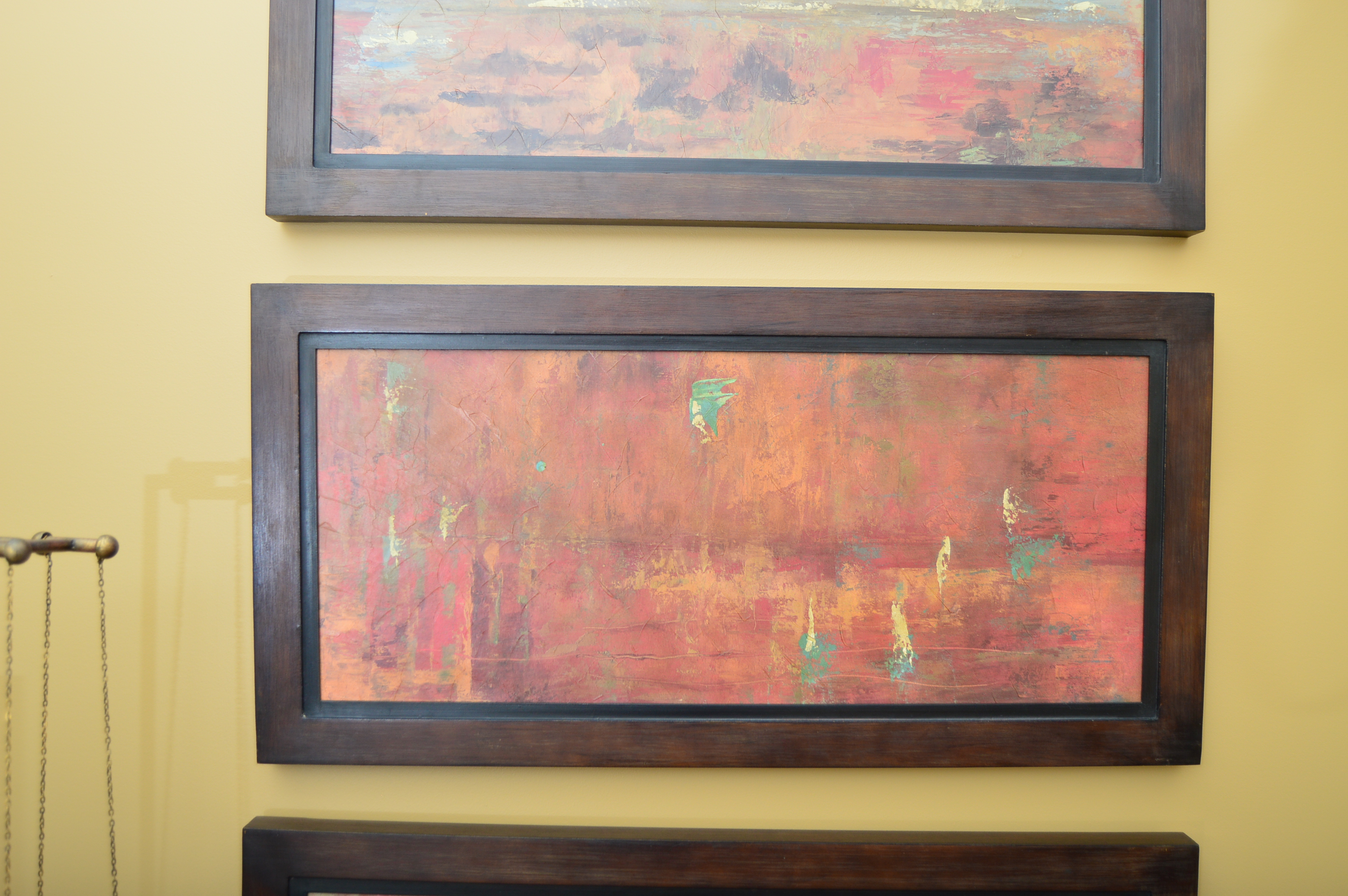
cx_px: 674
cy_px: 448
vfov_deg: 39.9
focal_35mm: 33
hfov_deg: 57.3
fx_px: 1235
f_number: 3.5
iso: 200
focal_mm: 22
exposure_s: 1/200
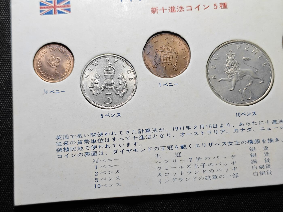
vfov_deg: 29.7
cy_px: 106
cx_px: 142
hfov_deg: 38.9
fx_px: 401
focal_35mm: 49
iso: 160
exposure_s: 1/100
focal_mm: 5.84
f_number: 1.6
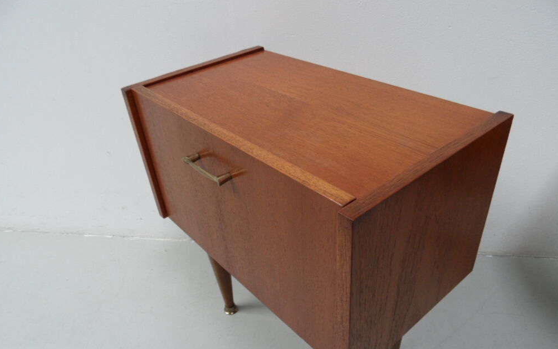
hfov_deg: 70.4
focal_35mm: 26
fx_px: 395
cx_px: 279
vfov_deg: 47.3
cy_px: 210
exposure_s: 1/60
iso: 100
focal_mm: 3.9
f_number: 3.2
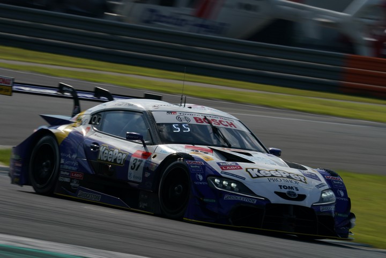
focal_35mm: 600
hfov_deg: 3.4
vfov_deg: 2.3
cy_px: 129
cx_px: 193
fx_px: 6433
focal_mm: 600
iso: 200
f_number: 25
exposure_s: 1/125
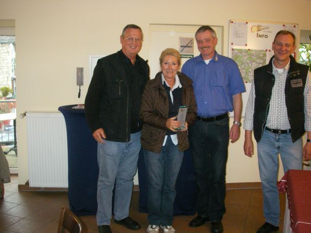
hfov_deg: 47.9
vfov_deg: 36.8
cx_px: 157
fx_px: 350
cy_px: 116
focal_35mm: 39
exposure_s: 1/50
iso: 400
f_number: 3.3
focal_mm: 6.3
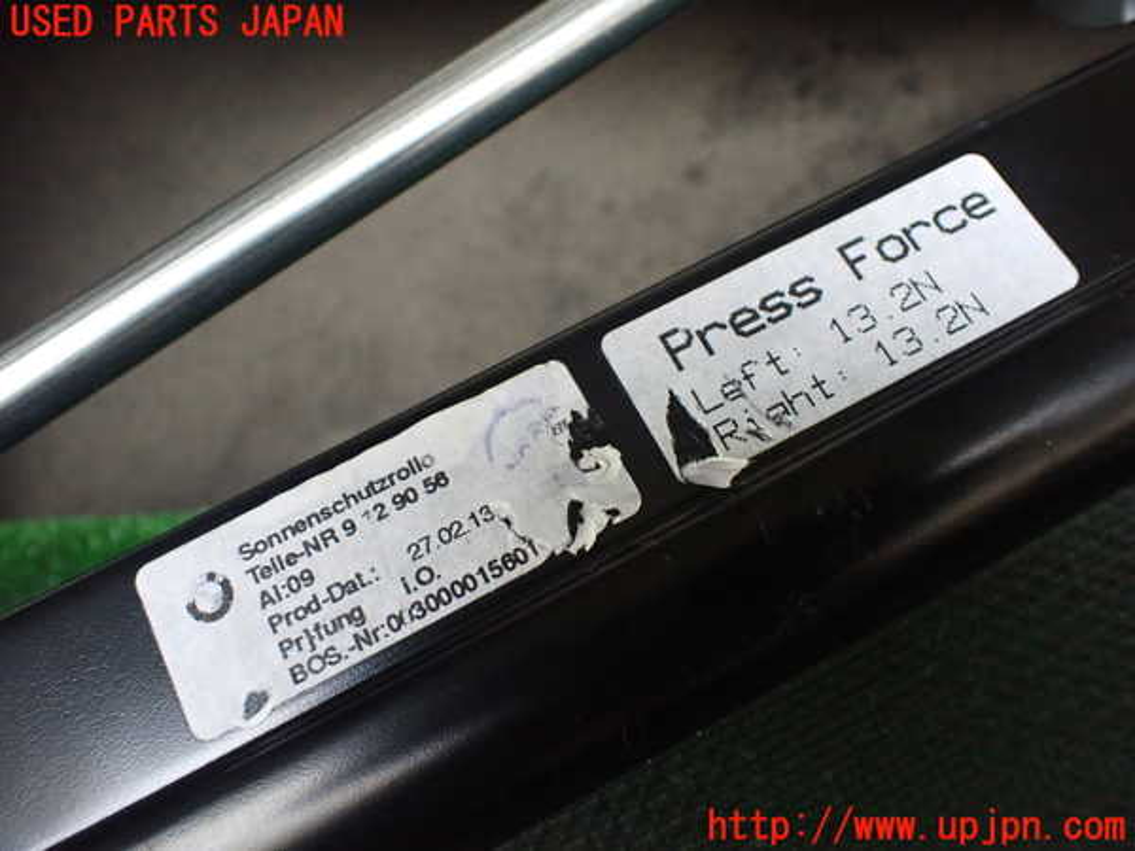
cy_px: 426
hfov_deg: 60.0
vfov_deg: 46.8
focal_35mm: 30
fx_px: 984
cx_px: 568
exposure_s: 1/80
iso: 800
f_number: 2.3
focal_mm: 5.4
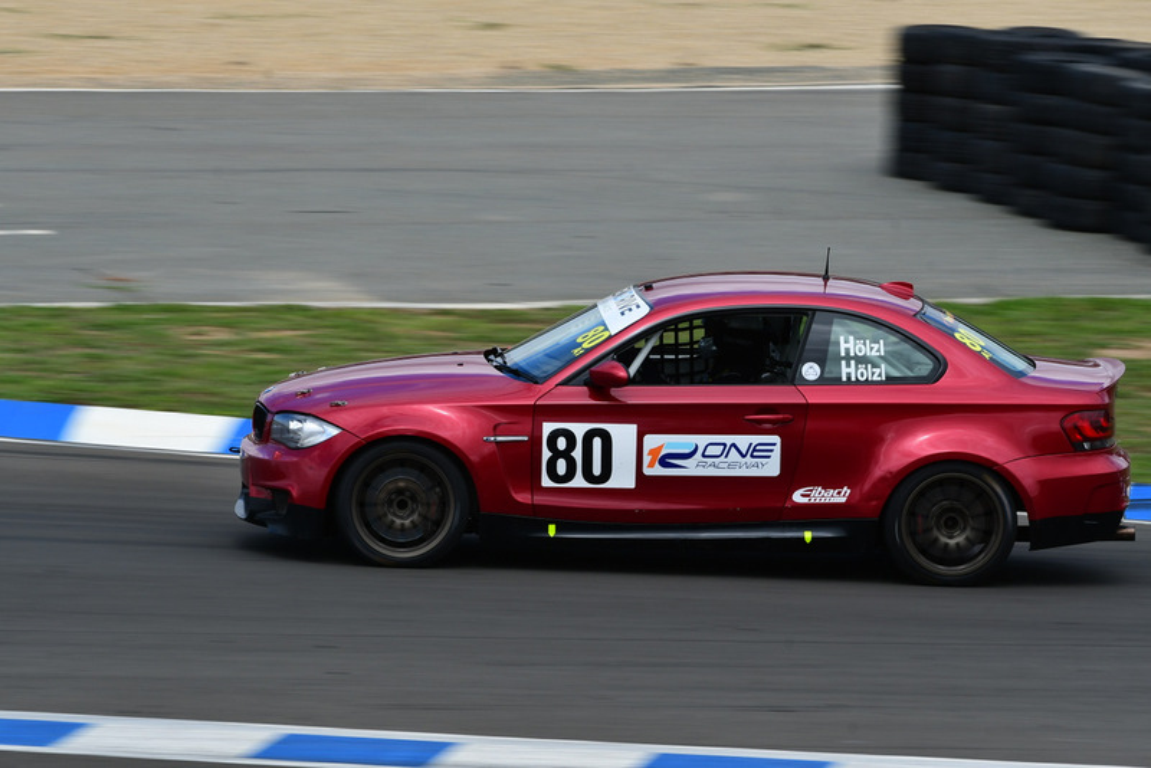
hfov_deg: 6.2
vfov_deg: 4.2
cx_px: 576
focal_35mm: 330
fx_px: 10554
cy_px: 384
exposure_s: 1/250
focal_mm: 220
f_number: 11
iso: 200
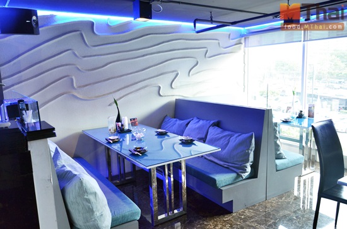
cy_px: 114
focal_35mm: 27
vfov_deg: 47.7
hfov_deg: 67.5
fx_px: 260
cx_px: 174
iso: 800
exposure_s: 1/25
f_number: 4.5
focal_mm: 18
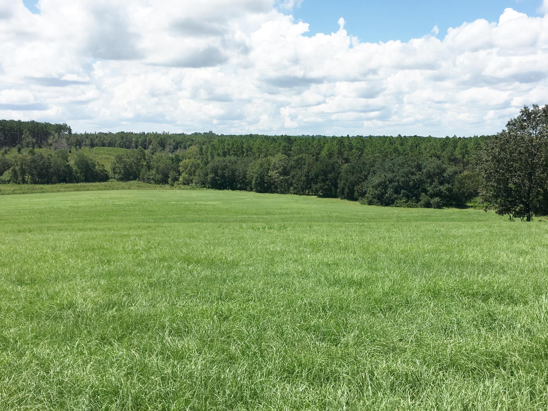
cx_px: 321
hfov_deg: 46.6
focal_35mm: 40
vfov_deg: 35.9
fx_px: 633
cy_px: 181
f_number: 2.2
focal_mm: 4.15
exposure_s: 1/2137
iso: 25
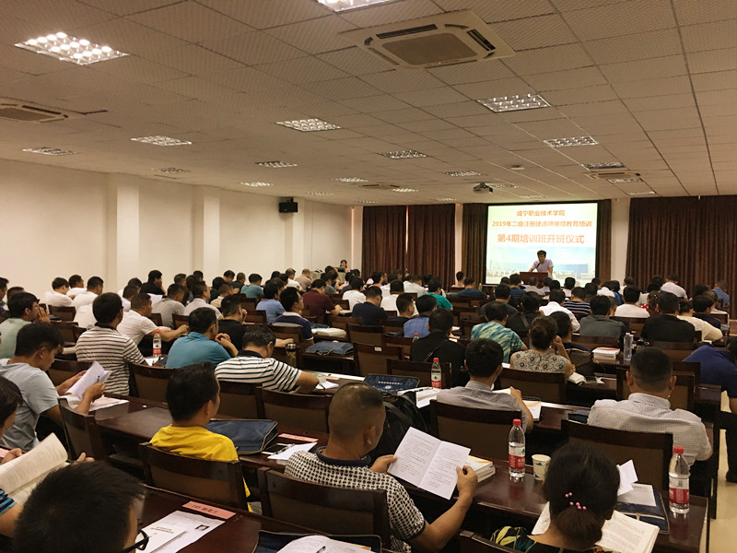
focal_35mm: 29
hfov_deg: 61.7
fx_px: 617
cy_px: 276
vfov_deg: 48.2
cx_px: 368
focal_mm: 4.15
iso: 80
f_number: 2.2
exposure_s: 1/17
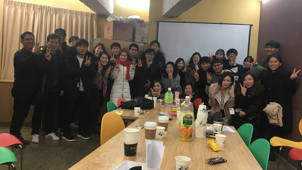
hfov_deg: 61.0
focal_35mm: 32
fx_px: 256
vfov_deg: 36.7
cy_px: 83
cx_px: 151
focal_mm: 4.15
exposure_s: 1/30
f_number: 2.2
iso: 64
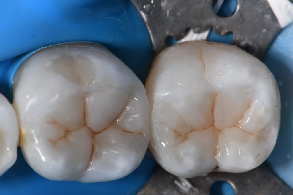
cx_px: 146
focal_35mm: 157
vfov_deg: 8.7
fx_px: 1277
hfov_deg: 13.1
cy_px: 98
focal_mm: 105
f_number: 32
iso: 200
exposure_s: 1/160
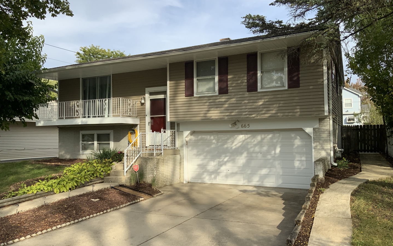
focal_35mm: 31
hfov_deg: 61.2
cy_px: 131
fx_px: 332
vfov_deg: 40.6
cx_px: 197
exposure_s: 1/1144
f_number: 1.8
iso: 16
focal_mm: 3
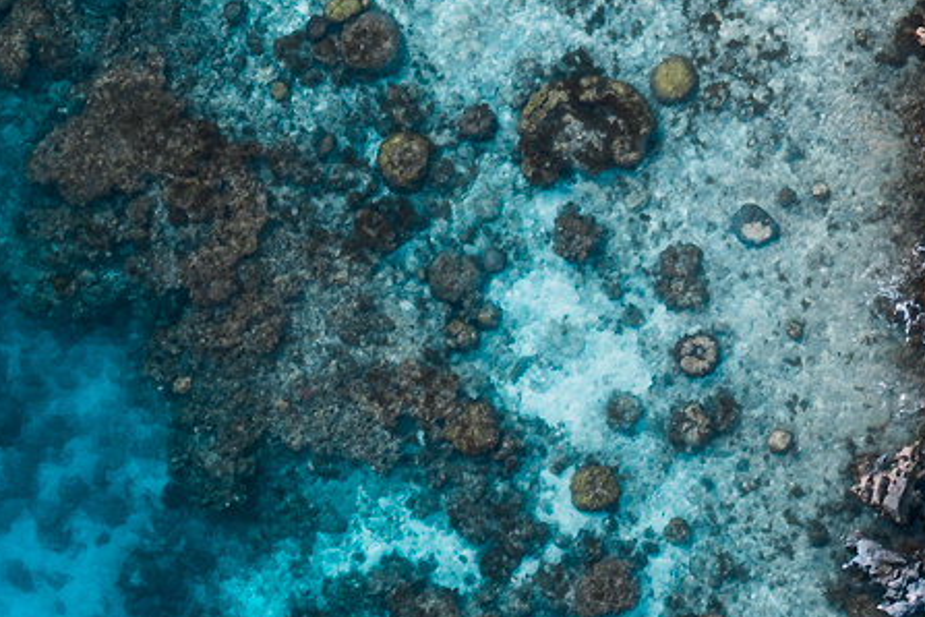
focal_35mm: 769
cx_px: 1577
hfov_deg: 2.7
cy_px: -738
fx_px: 19757
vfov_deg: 1.8
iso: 125
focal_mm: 40
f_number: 2.8
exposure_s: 1/120
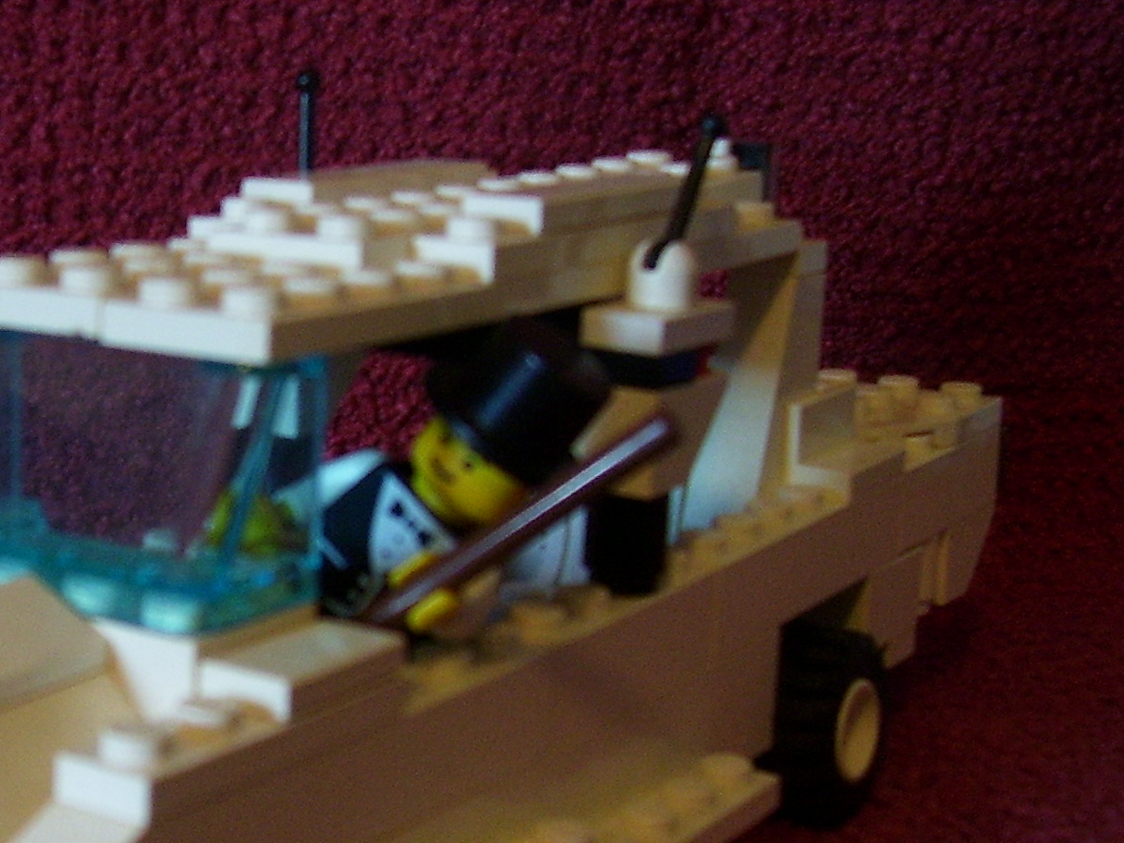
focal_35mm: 72
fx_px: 2338
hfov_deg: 26.1
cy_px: 506
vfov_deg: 20.4
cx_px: 91
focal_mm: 5.6
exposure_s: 1/8
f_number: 2.7
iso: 160
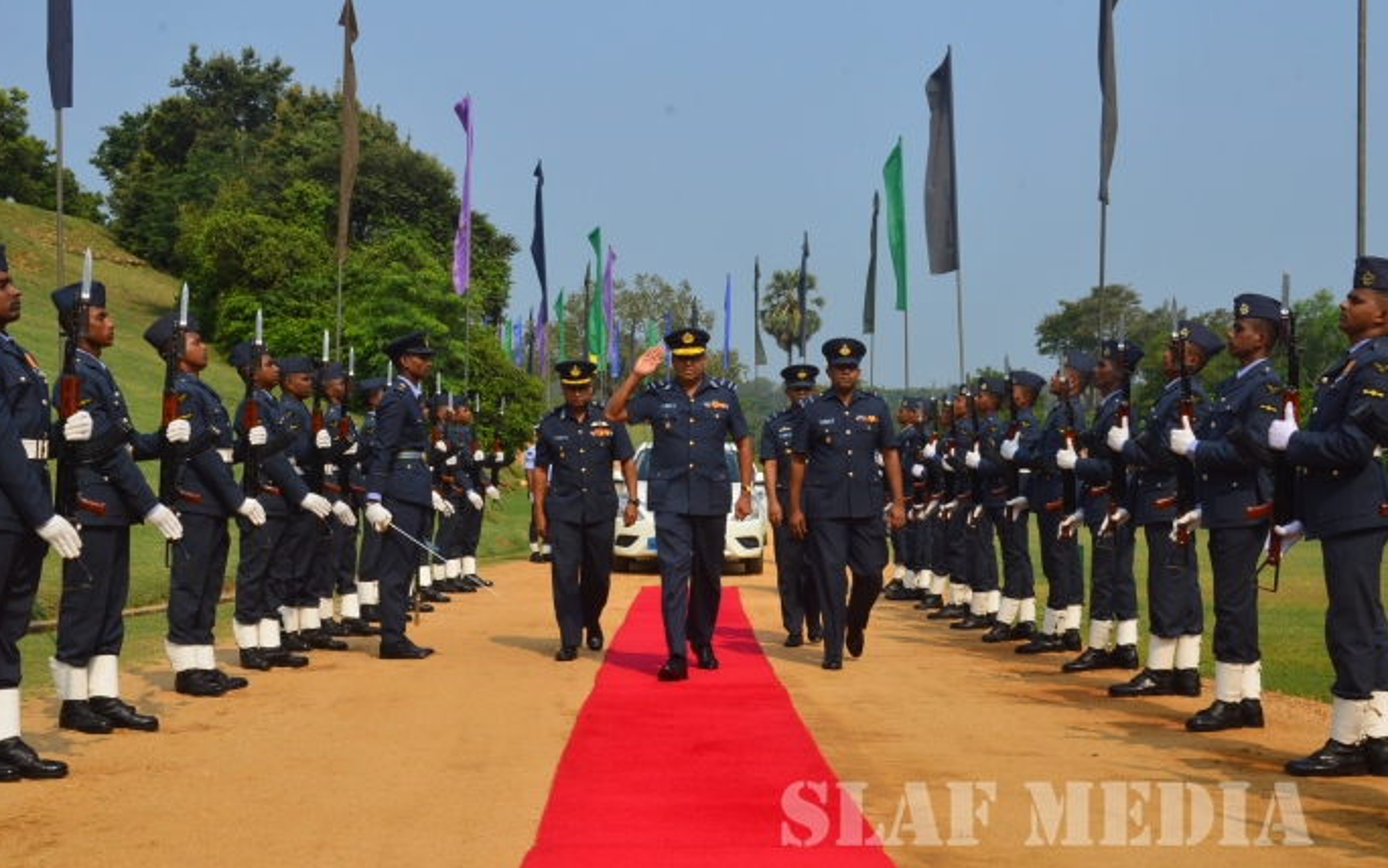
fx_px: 1892
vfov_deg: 25.8
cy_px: 465
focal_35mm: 50
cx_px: 686
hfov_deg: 40.3
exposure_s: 1/250
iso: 400
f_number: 18
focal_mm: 32
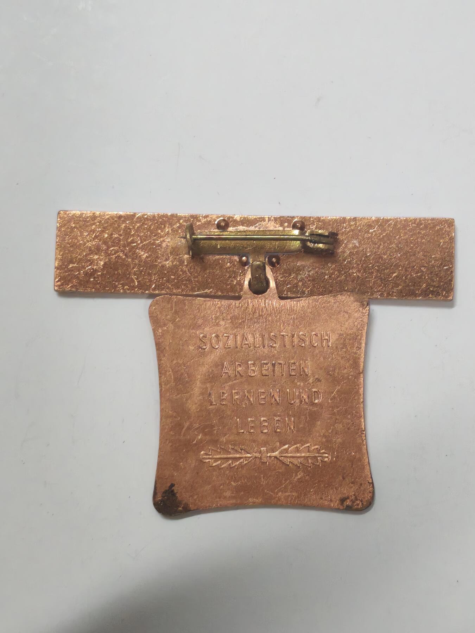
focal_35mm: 68
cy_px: 316
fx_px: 1244
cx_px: 238
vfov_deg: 28.6
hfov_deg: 21.6
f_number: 1.95
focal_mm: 5.52
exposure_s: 1/33
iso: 800
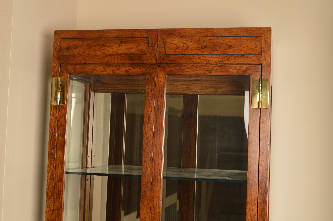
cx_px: 166
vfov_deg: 25.7
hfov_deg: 37.9
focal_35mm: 52
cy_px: 110
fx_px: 485
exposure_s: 1/160
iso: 200
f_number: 9
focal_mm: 35
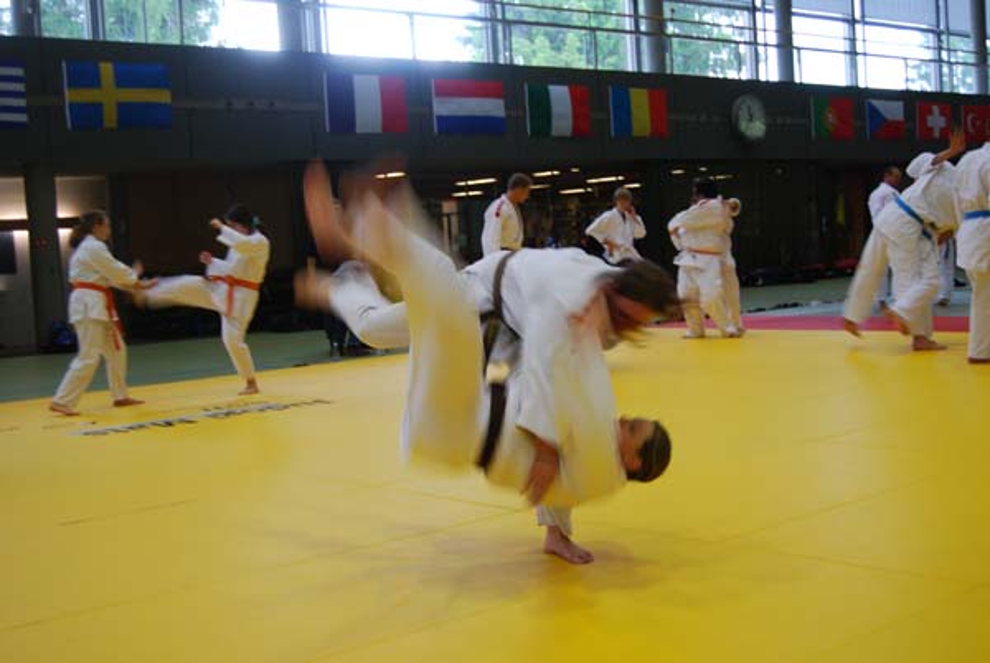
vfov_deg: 29.0
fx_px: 1281
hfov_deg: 42.3
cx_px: 495
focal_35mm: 46
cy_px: 332
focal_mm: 31
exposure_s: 1/30
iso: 200
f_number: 4.5
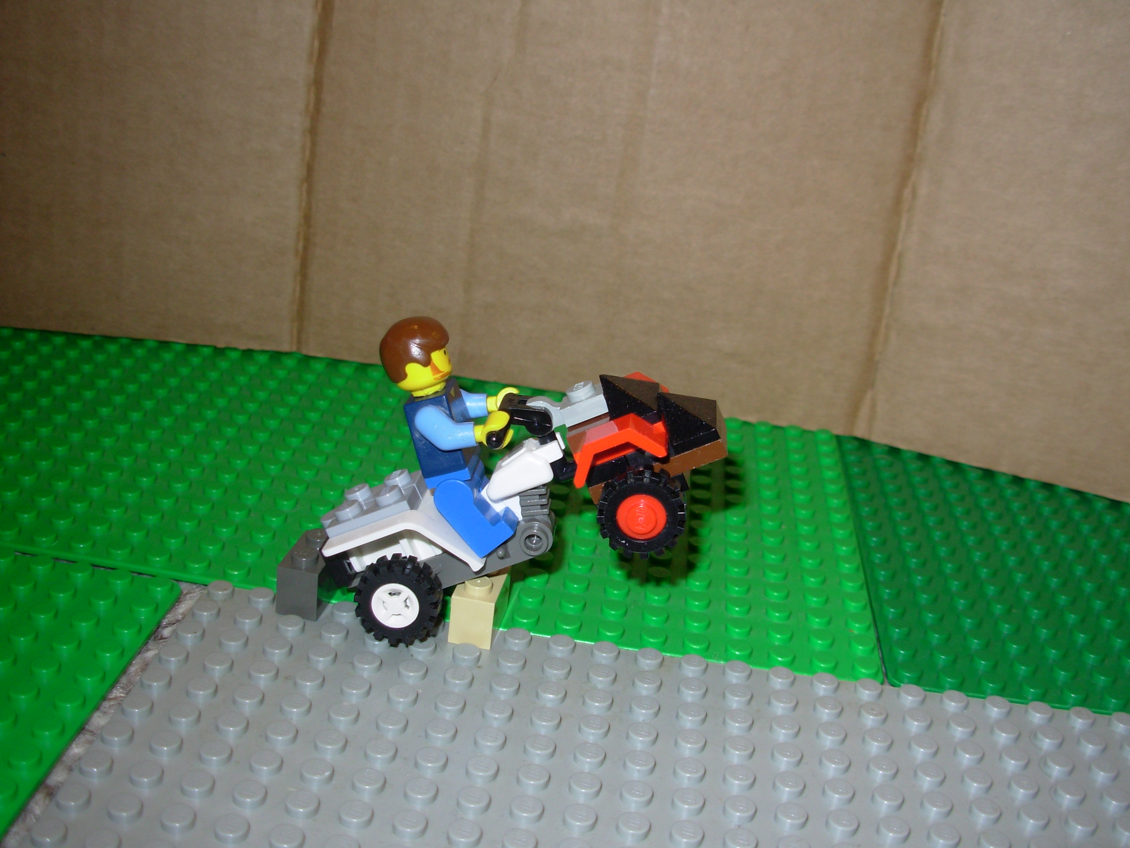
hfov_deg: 49.0
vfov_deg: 37.7
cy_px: 424
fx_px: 1240
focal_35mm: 38
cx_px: 565
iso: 50
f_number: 2.9
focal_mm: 6.3
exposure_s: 1/32
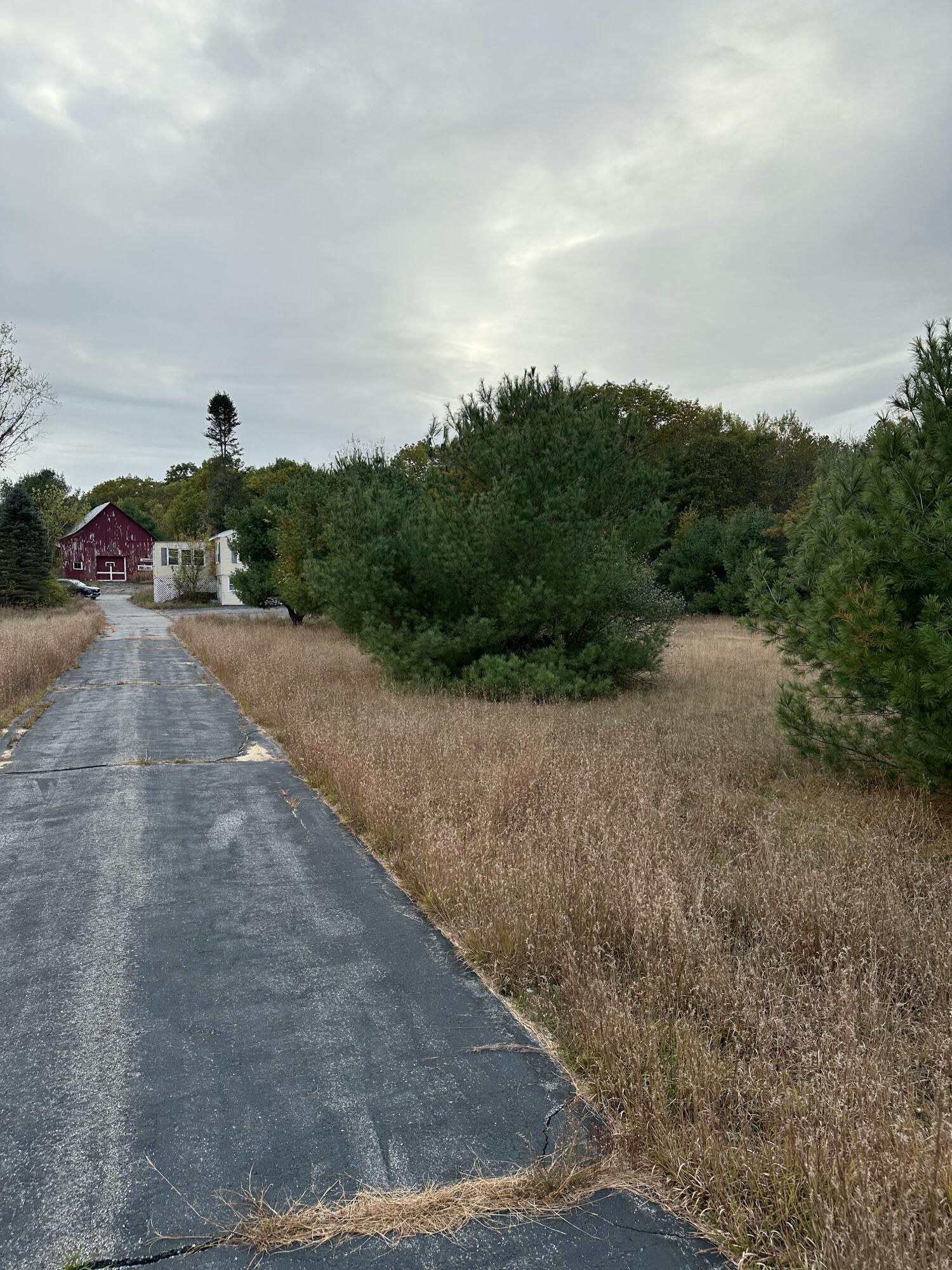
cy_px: 635
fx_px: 880
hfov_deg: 56.8
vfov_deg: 71.6
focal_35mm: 24
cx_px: 476
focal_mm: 6.86
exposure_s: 1/857
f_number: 1.78
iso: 80
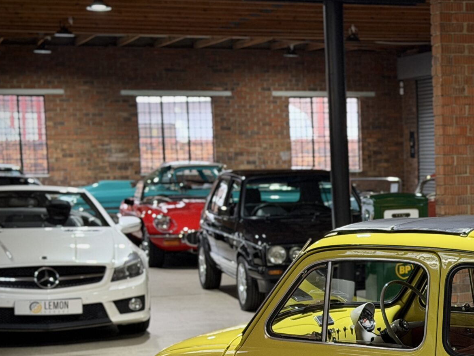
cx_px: 468
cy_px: 327
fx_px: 1438
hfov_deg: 18.3
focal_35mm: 105
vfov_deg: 14.0
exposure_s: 1/50
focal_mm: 6.76
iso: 250
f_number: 1.78
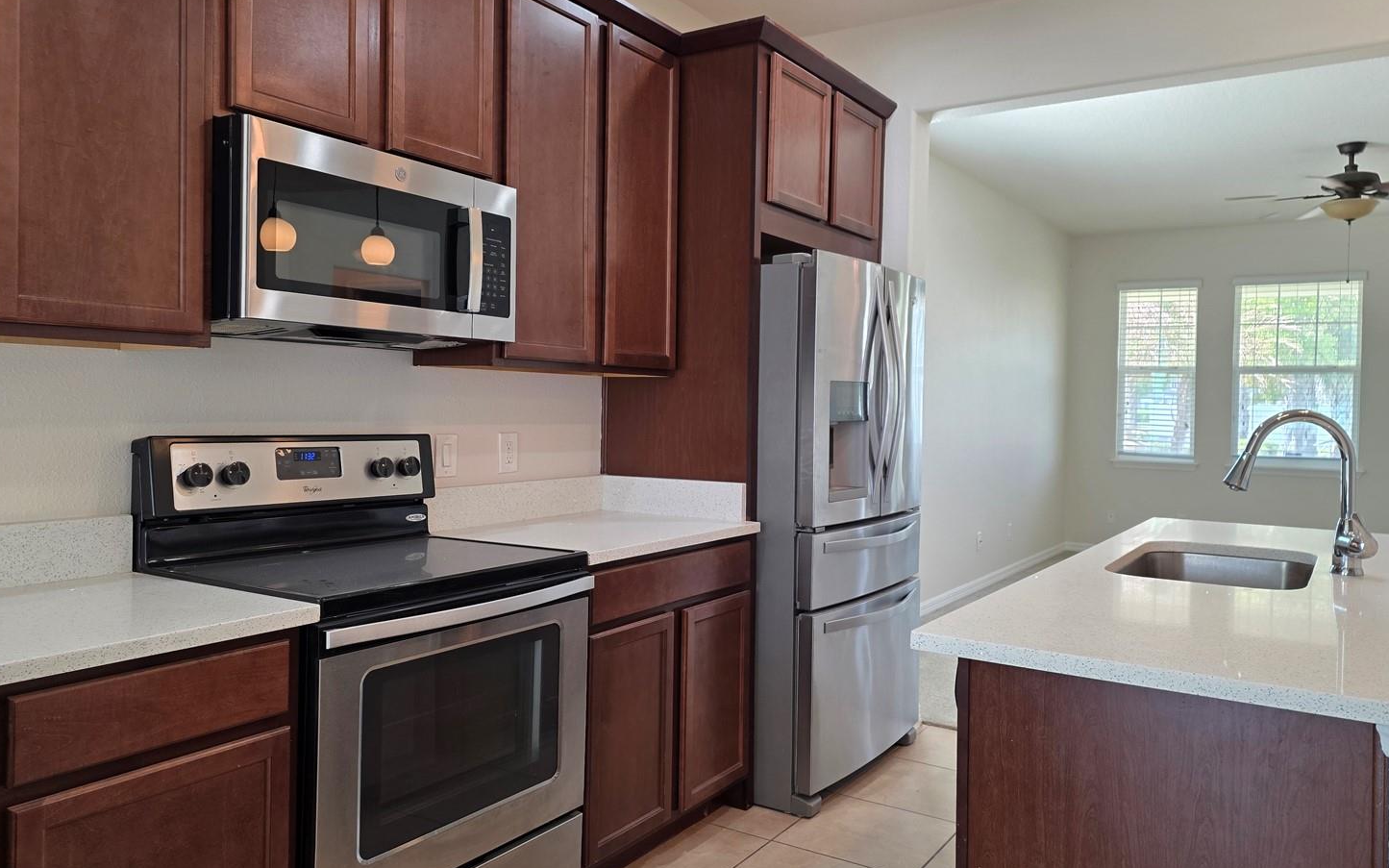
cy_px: 410
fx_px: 1022
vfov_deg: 46.0
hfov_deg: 68.4
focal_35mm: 27
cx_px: 713
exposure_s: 1/120
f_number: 1.7
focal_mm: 6.3
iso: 125
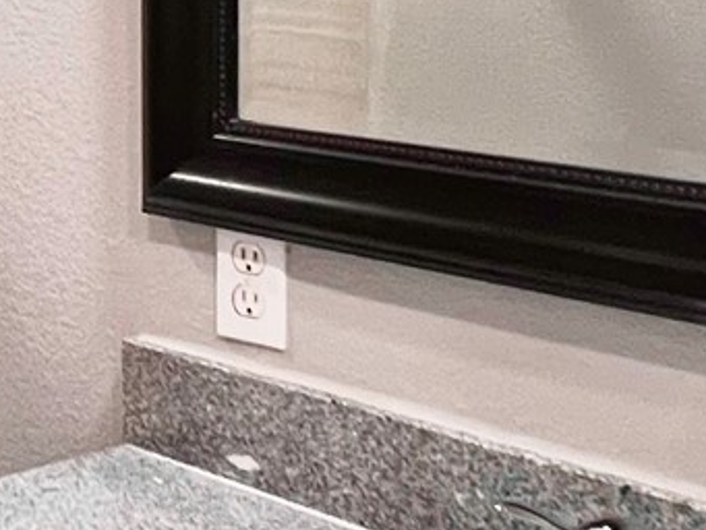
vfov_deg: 18.3
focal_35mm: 78
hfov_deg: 20.8
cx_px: -393
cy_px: -43
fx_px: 1591
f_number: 1.8
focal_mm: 1.57
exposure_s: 1/60
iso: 400
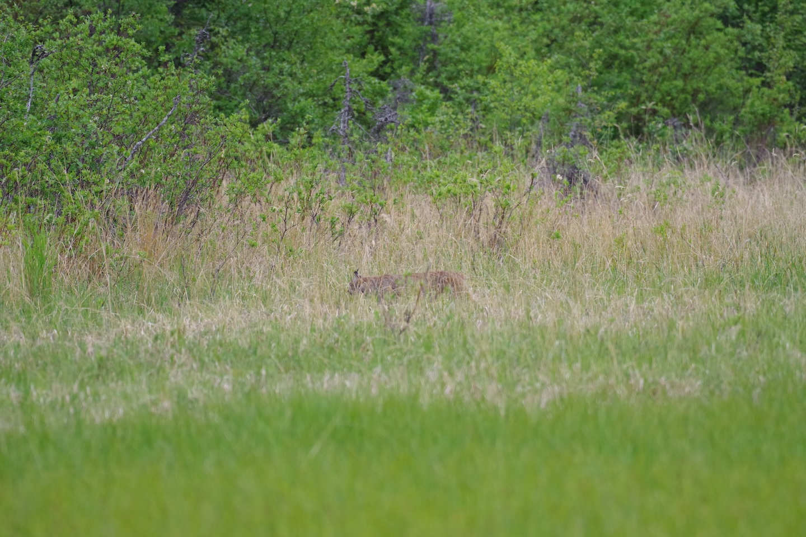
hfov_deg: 3.1
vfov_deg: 2.0
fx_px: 15111
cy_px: 268
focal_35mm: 675
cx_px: 403
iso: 1600
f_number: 5.6
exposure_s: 1/500
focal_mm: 450
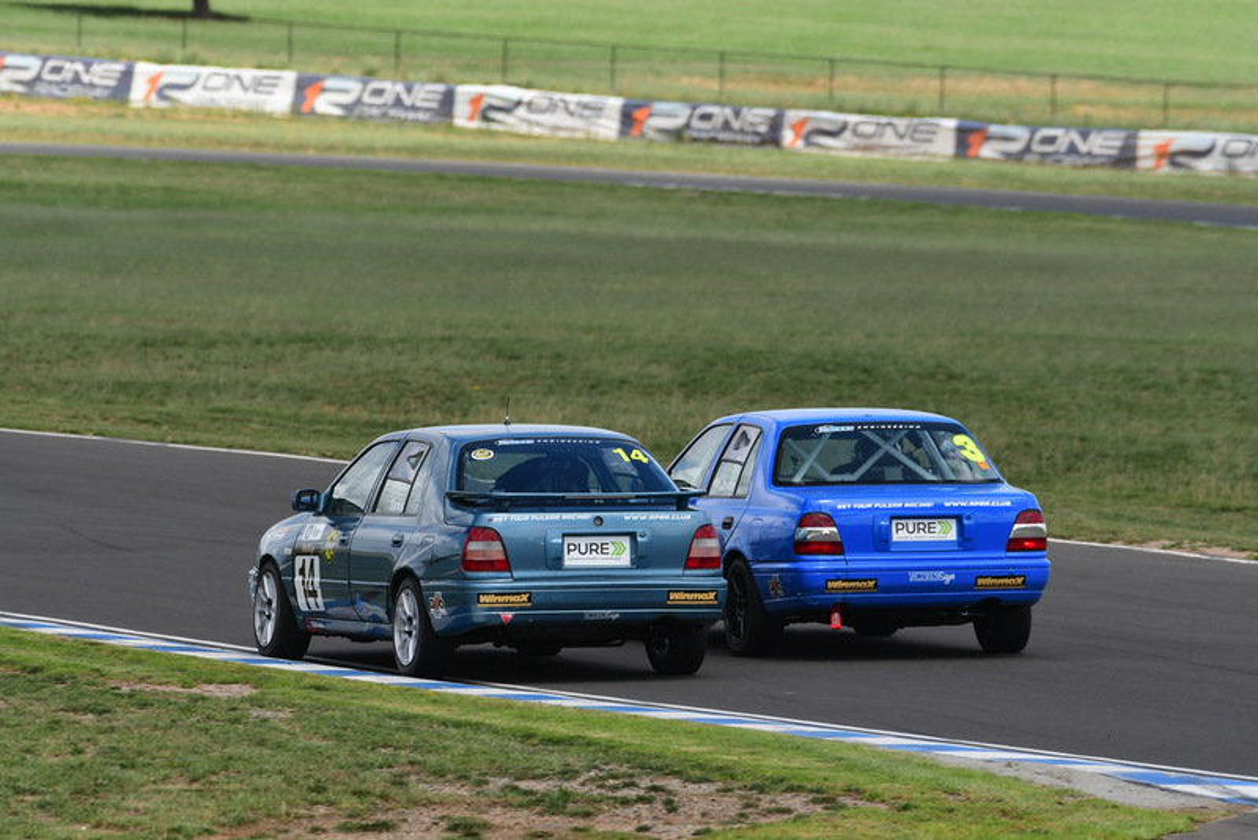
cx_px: 629
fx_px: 16778
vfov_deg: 2.9
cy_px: 420
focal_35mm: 480
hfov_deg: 4.3
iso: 200
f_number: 7.1
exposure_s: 1/640
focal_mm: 320
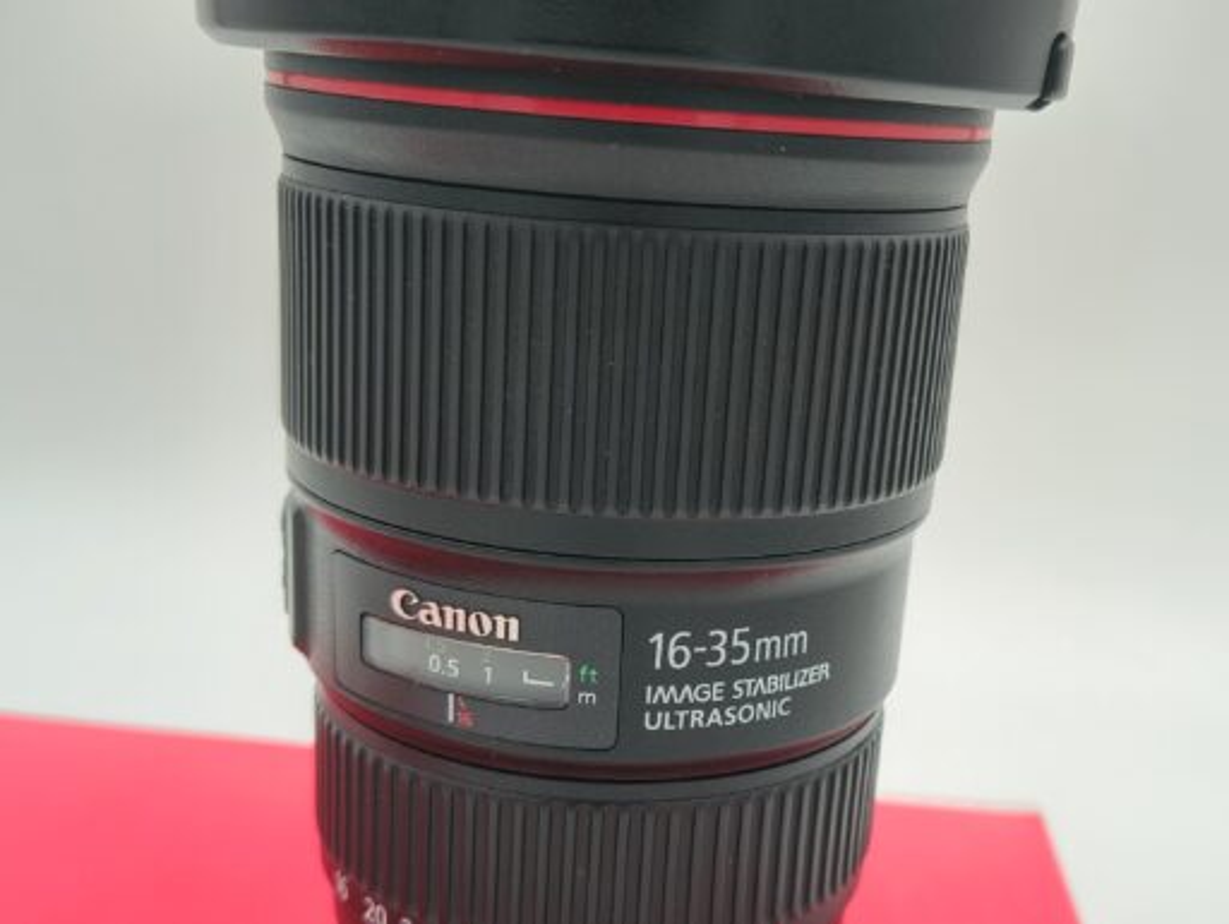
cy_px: 462
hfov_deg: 71.5
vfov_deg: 56.9
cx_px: 614
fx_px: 853
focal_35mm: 24
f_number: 1.8
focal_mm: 5.56
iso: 100
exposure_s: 1/263
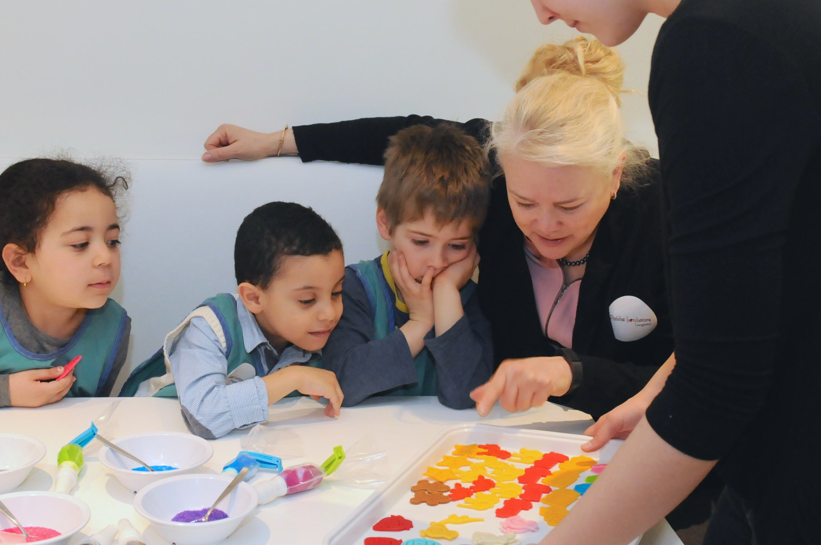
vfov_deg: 24.0
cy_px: 190
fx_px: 1275
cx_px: 407
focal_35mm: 56
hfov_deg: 35.7
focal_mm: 26
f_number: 5.6
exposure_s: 1/80
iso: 1250
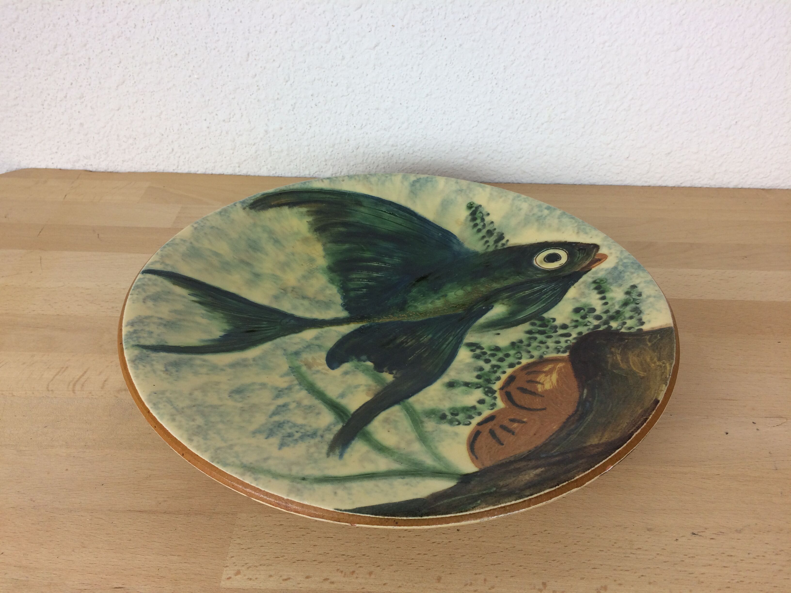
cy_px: 296
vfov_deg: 48.2
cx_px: 396
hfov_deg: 61.7
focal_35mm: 29
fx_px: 663
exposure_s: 1/50
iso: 32
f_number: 2.2
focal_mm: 4.15
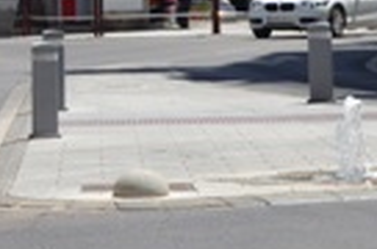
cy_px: -55
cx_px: 55
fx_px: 3103
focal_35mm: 297
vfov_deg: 4.6
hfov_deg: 6.9
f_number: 8
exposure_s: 1/250
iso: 125
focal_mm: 42
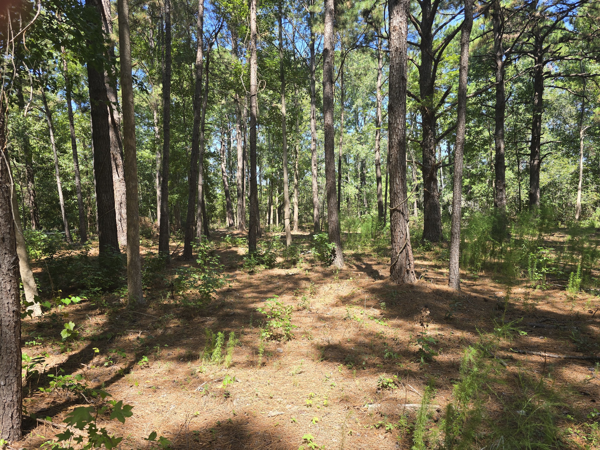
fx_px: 399
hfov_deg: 73.9
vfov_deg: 58.9
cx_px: 300
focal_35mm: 23
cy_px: 225
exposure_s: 1/180
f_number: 1.7
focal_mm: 6.3
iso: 16
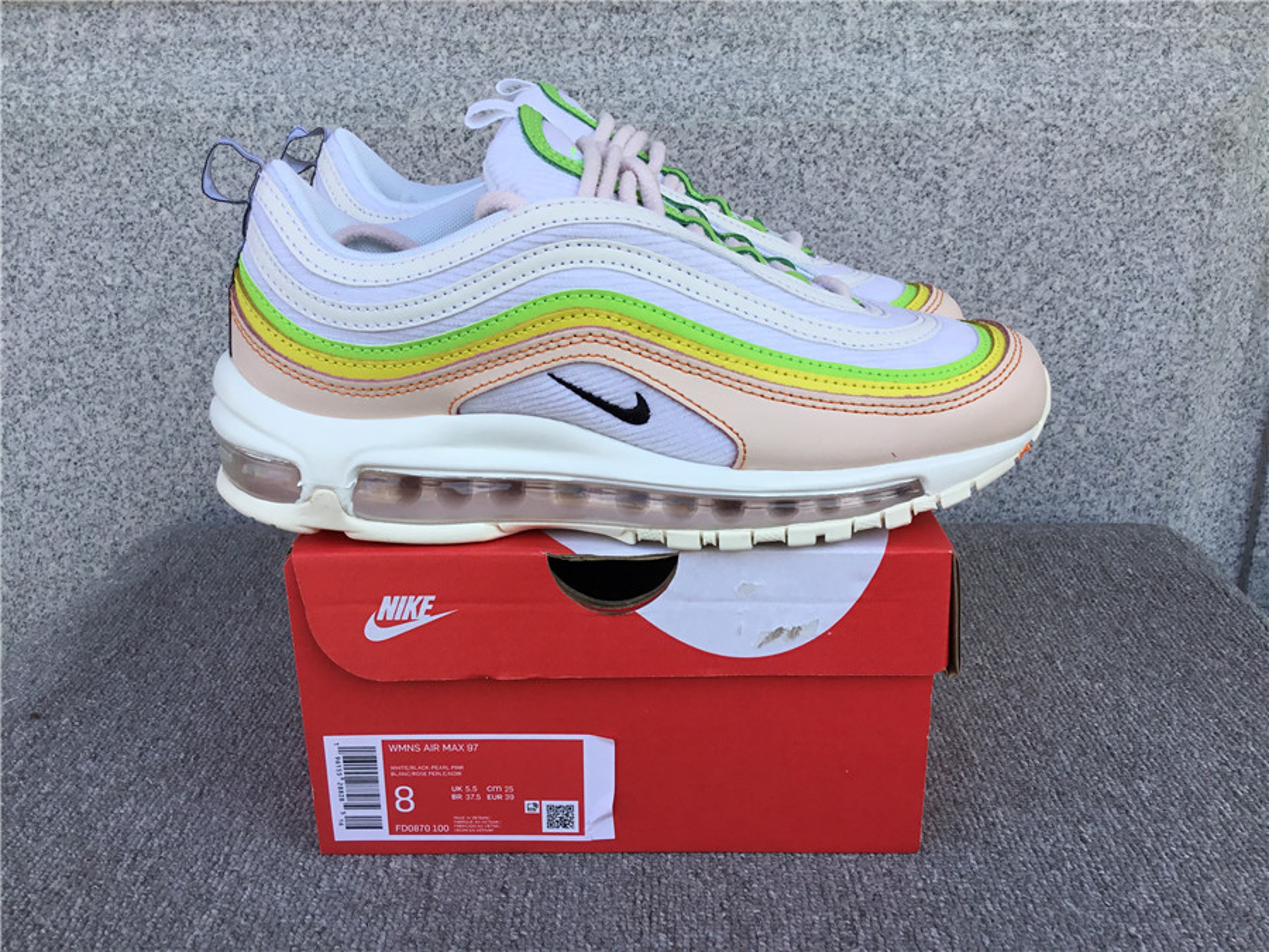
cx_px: 634
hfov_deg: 58.4
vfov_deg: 45.4
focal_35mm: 31
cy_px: 476
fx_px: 1136
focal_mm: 3.3
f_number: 2.4
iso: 25
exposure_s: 1/354
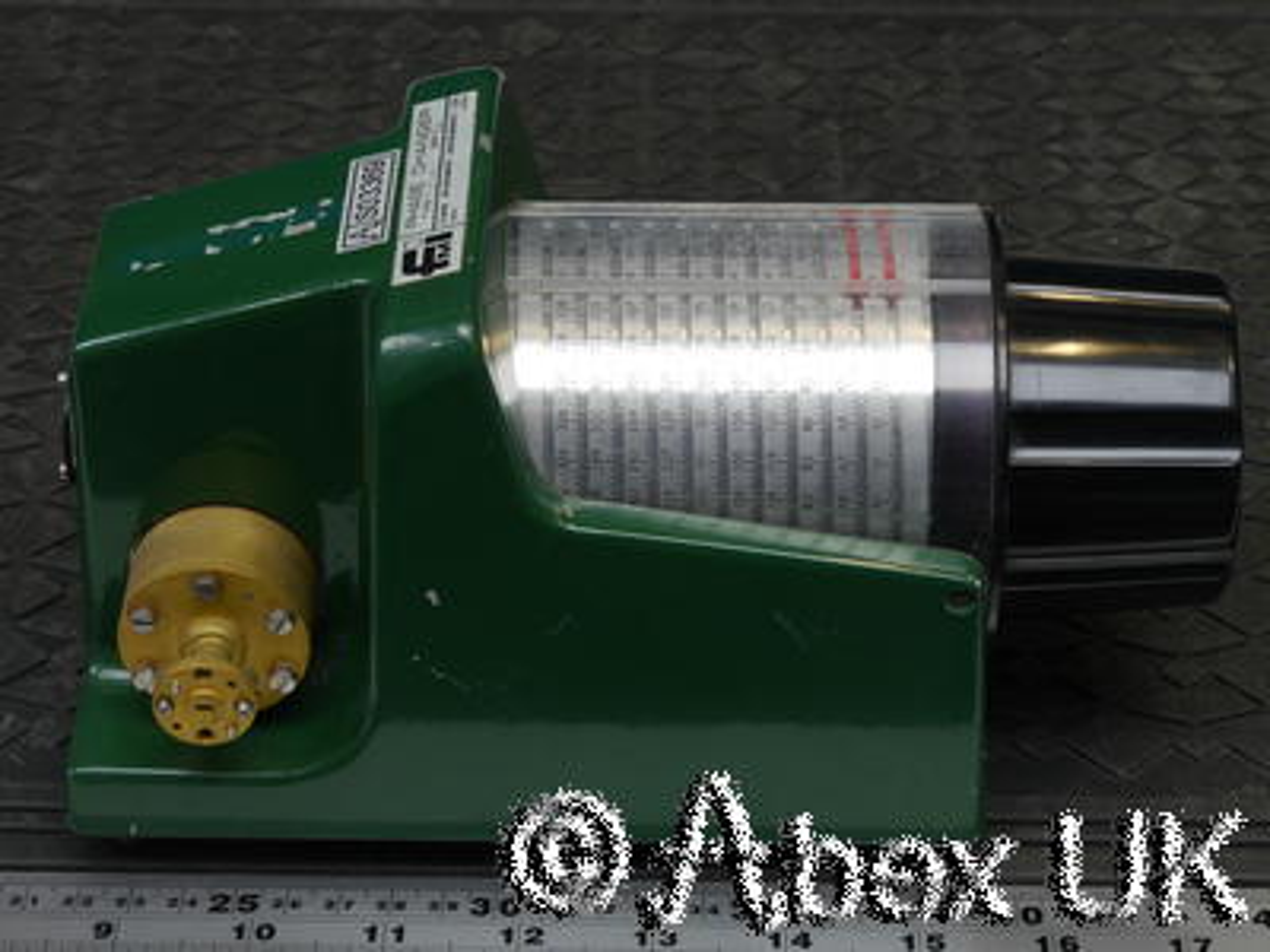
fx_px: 3375
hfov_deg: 21.3
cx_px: 635
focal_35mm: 92
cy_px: 476
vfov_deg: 16.1
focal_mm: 46
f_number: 11
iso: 400
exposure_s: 1/15
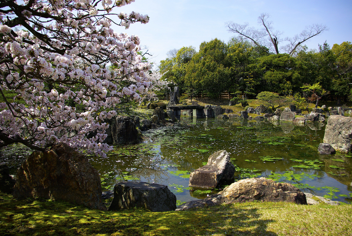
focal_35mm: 27
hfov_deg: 67.3
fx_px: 264
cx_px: 176
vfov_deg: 48.0
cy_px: 118
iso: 100
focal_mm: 18
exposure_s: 1/250
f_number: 6.7
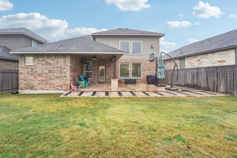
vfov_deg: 73.5
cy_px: 72
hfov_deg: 96.7
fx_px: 105
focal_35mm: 16
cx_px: 115
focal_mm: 14
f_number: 8
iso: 800
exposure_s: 1/160
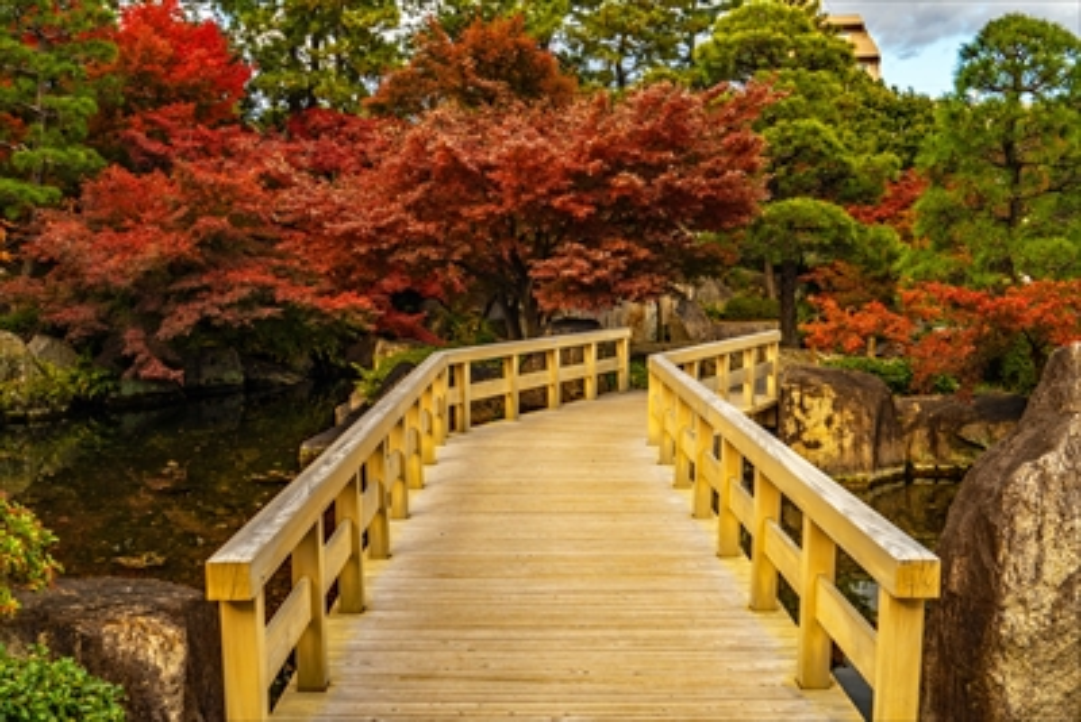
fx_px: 1126
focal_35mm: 38
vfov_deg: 35.5
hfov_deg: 51.3
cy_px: 361
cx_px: 540
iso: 200
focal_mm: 25
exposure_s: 1/125
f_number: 6.3
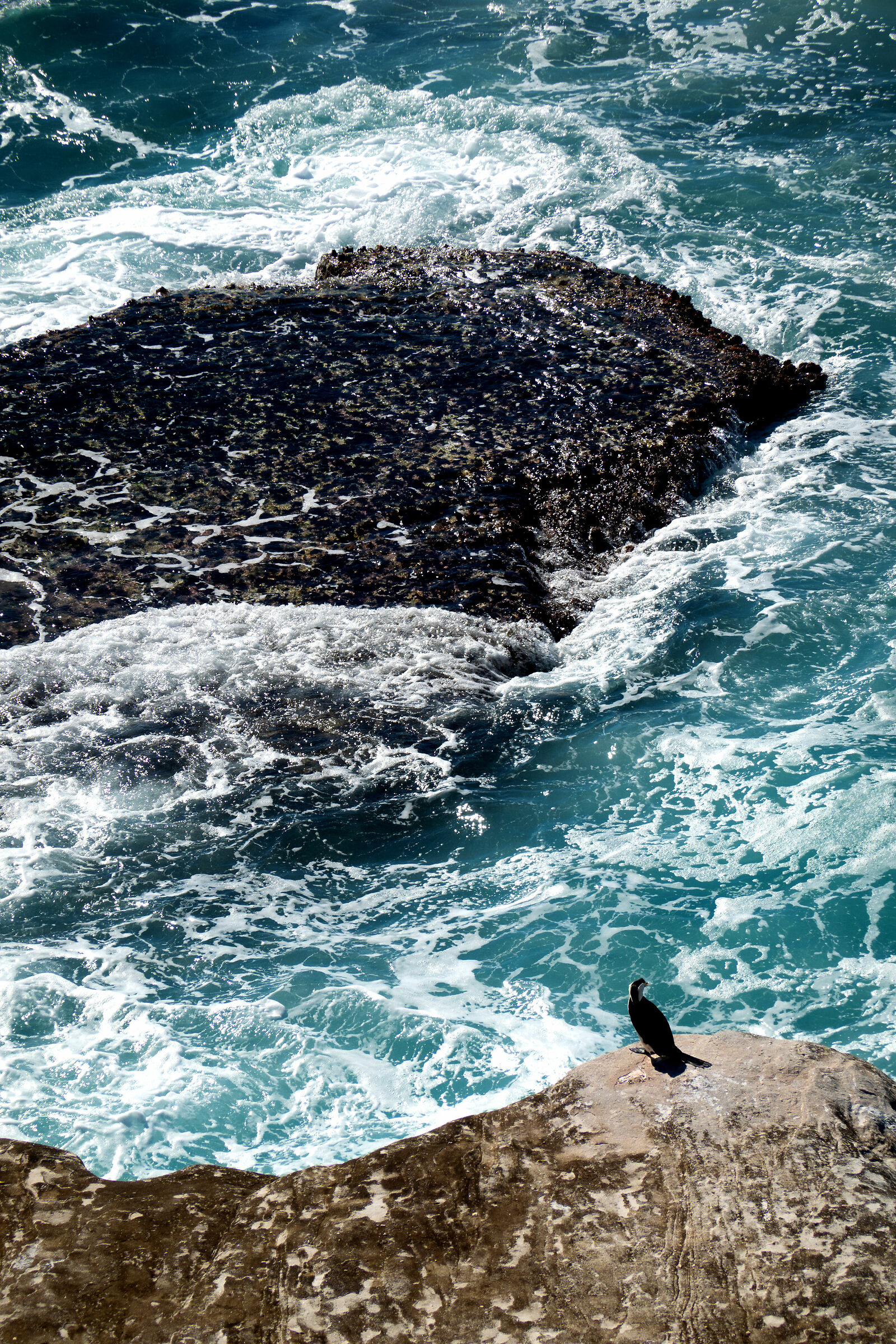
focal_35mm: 200
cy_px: 672
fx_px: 7466
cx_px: 448
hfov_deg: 6.9
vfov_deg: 10.3
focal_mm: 72
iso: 80
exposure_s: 1/500
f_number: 6.3
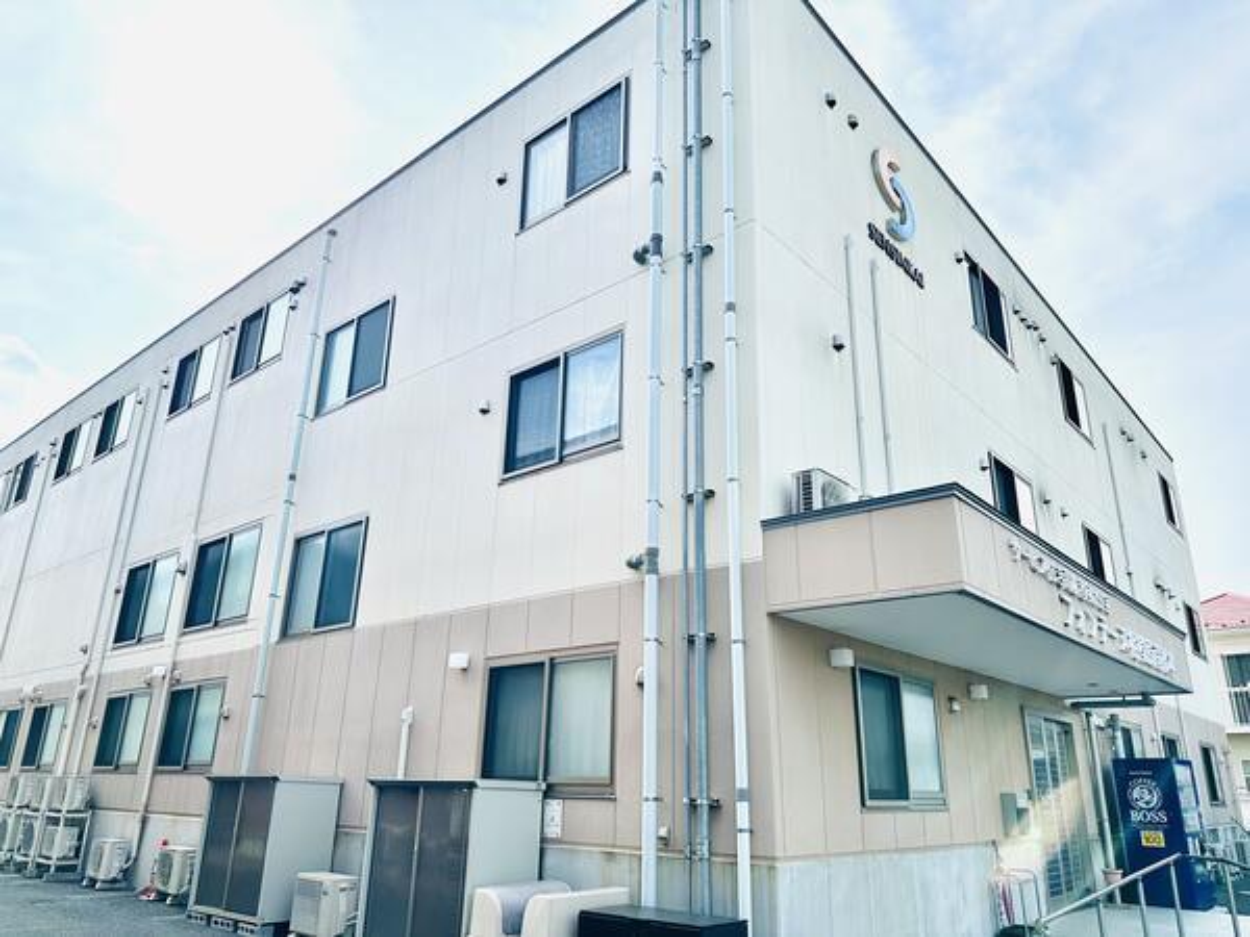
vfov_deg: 56.8
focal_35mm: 24
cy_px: 468
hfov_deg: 71.6
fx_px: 867
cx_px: 625
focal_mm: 6.86
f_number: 1.78
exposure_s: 1/4545
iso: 80
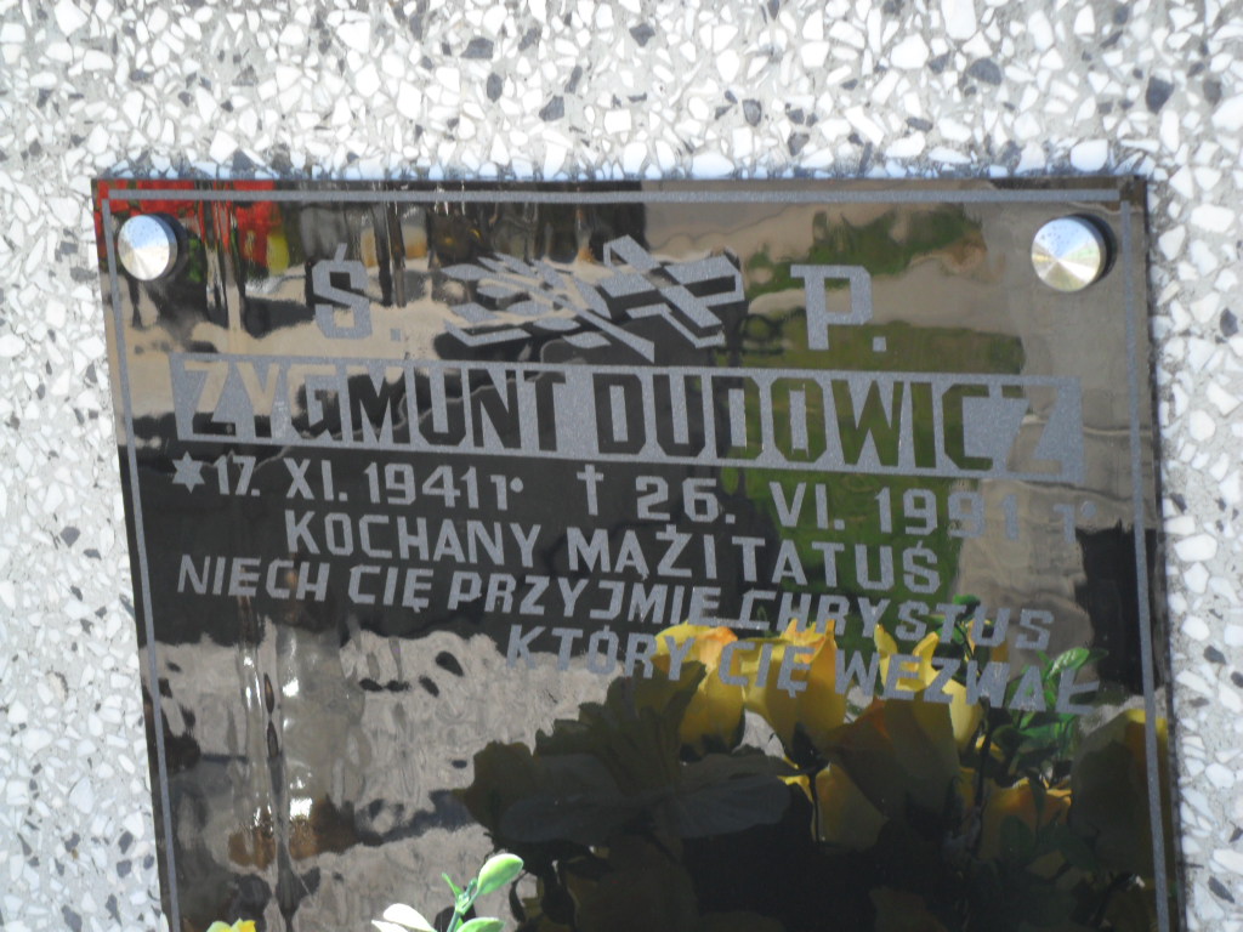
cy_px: 466
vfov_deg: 13.7
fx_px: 3878
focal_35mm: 108
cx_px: 622
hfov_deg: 18.2
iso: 100
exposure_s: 1/60
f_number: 5
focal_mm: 19.6
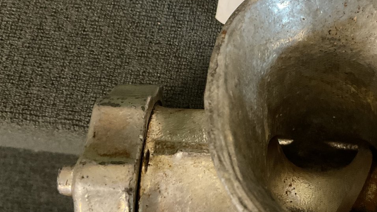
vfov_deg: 23.9
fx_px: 500
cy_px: 82
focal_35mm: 50
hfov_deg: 39.9
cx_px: 292
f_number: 1.8
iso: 250
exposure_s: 1/40
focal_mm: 3
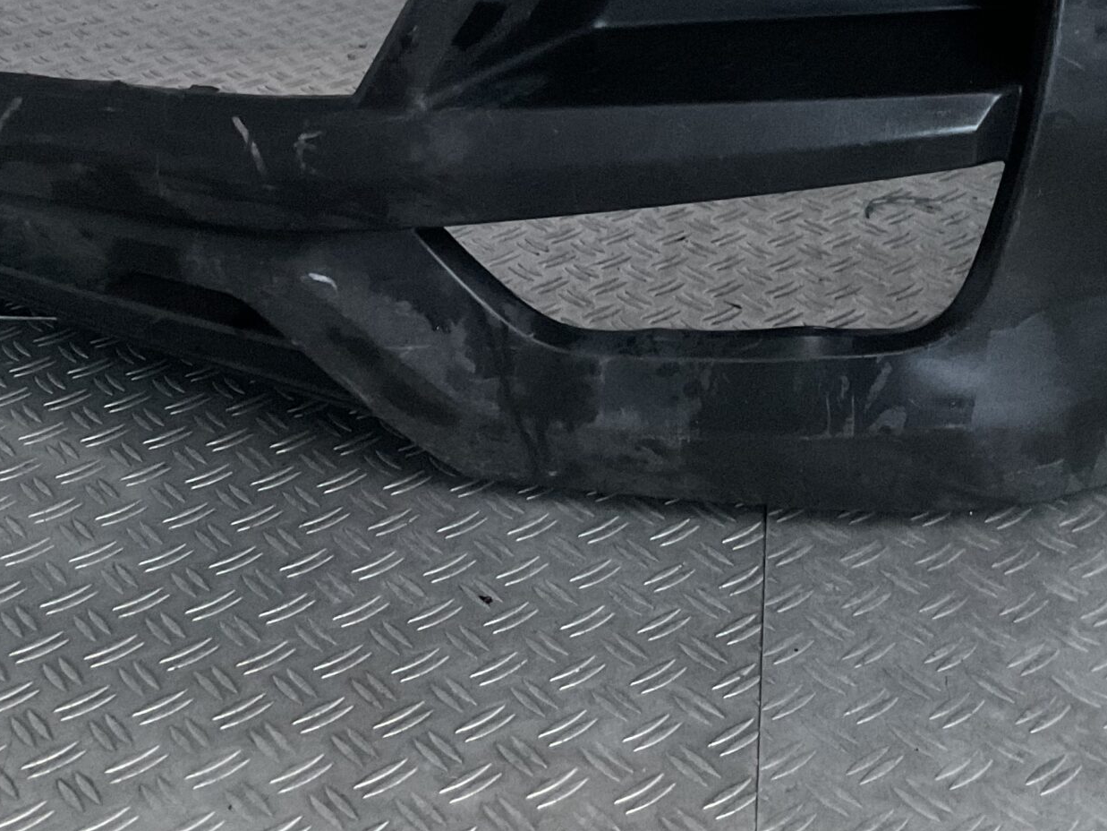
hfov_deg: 32.2
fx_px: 1919
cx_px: 548
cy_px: 68
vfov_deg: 23.7
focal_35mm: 60
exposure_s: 1/30
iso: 500
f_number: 1.8
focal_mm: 3
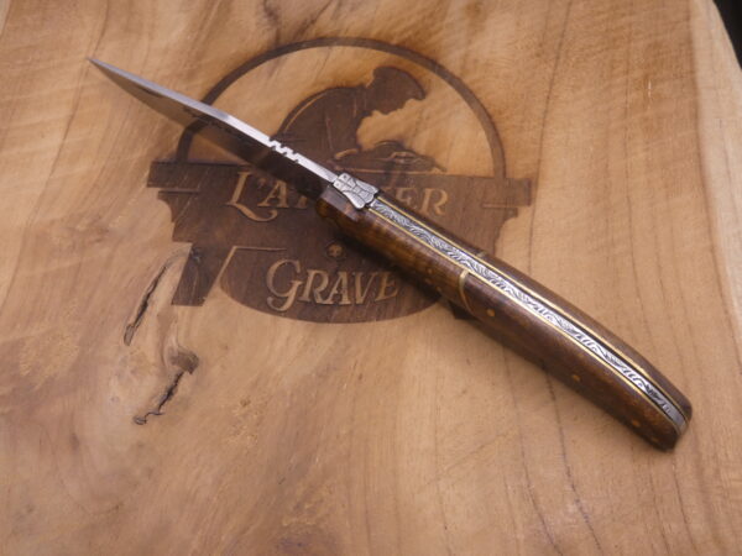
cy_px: 278
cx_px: 371
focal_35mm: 43
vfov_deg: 33.6
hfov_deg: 43.9
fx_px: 922
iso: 250
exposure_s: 1/80
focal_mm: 7.8
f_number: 3.7
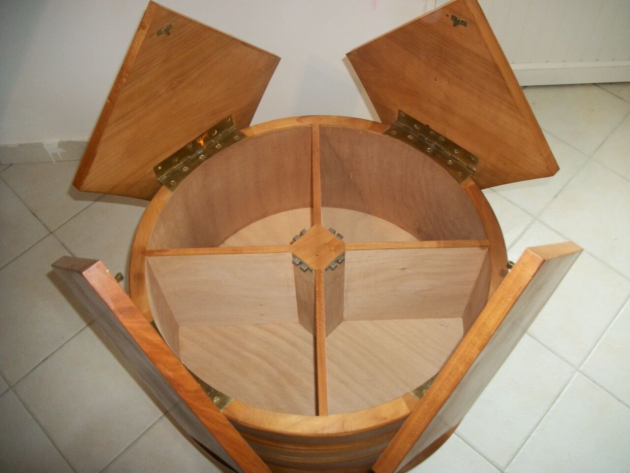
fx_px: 582
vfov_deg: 44.2
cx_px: 315
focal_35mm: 32
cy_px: 236
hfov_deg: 56.8
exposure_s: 1/30
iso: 160
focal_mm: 5.7
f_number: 2.9
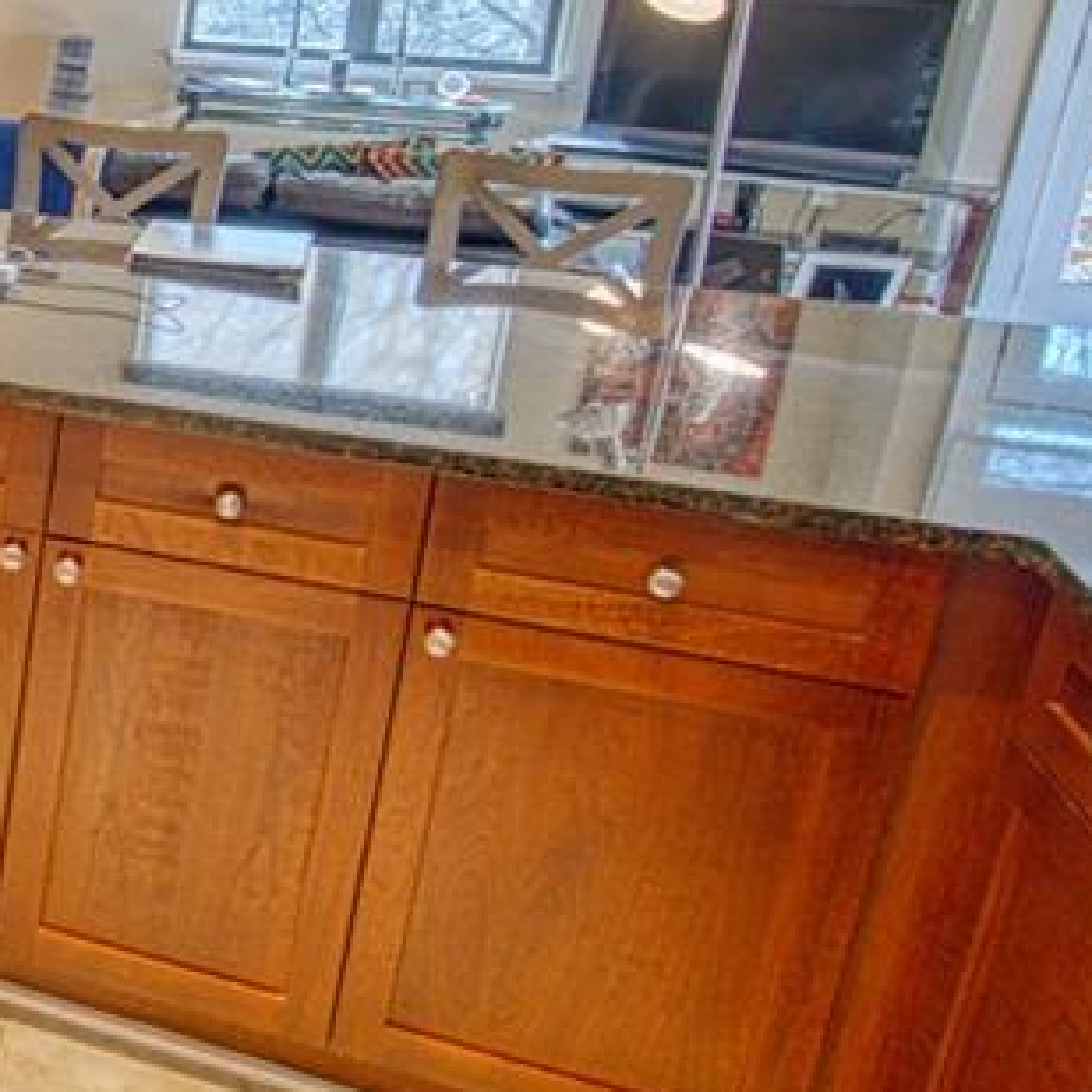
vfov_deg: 36.7
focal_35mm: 45
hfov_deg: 25.4
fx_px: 1606
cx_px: -640
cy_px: 284
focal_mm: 16
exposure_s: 1/30
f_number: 4
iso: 2500
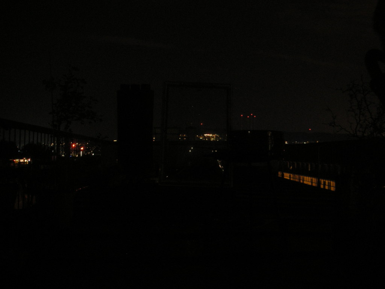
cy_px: 144
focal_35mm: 35
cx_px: 192
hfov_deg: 52.6
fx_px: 389
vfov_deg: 40.7
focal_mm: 5.8
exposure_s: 2
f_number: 3
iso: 200
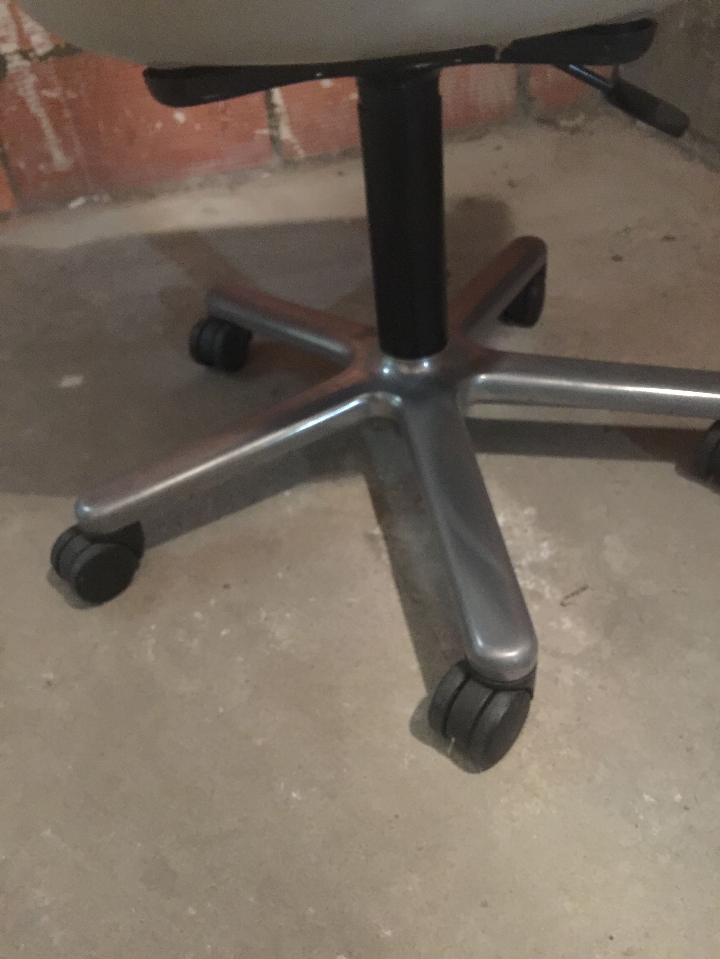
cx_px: 360
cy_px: 480
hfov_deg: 48.2
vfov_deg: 61.7
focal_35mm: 29
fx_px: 804
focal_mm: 4.15
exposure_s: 1/4
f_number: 2.2
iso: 160
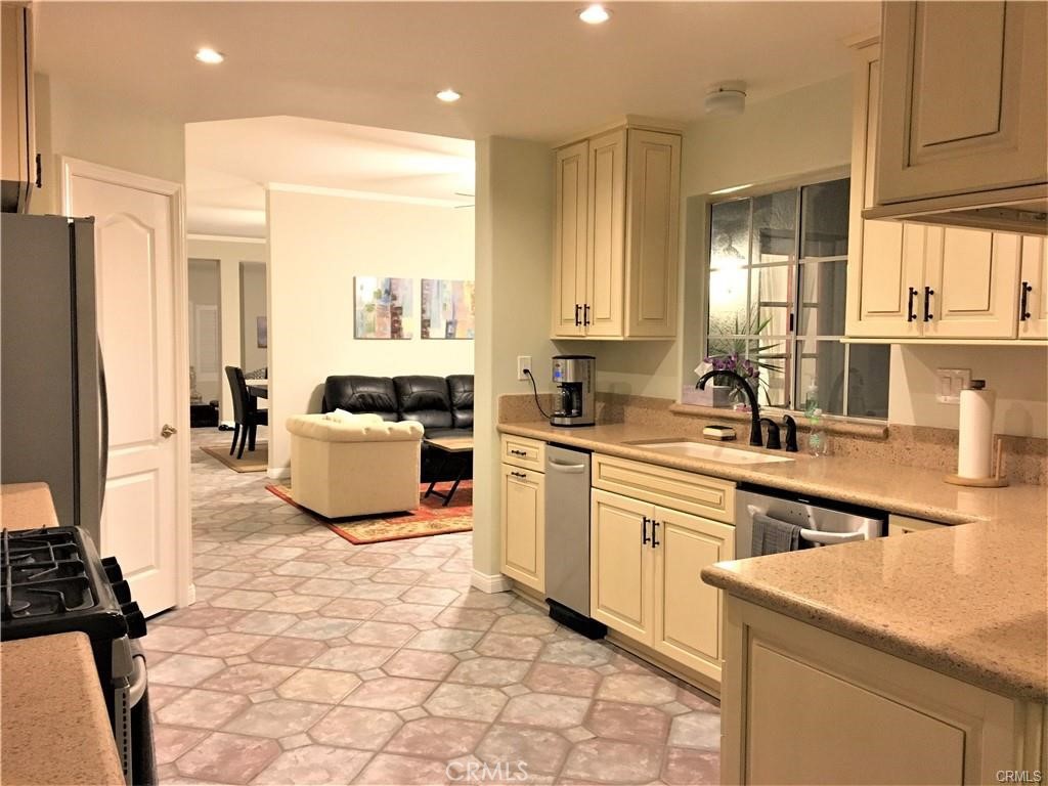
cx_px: 524
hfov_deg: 61.7
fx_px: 878
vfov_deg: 48.2
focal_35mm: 29
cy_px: 393
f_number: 2.2
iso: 200
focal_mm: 4.15
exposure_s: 1/15
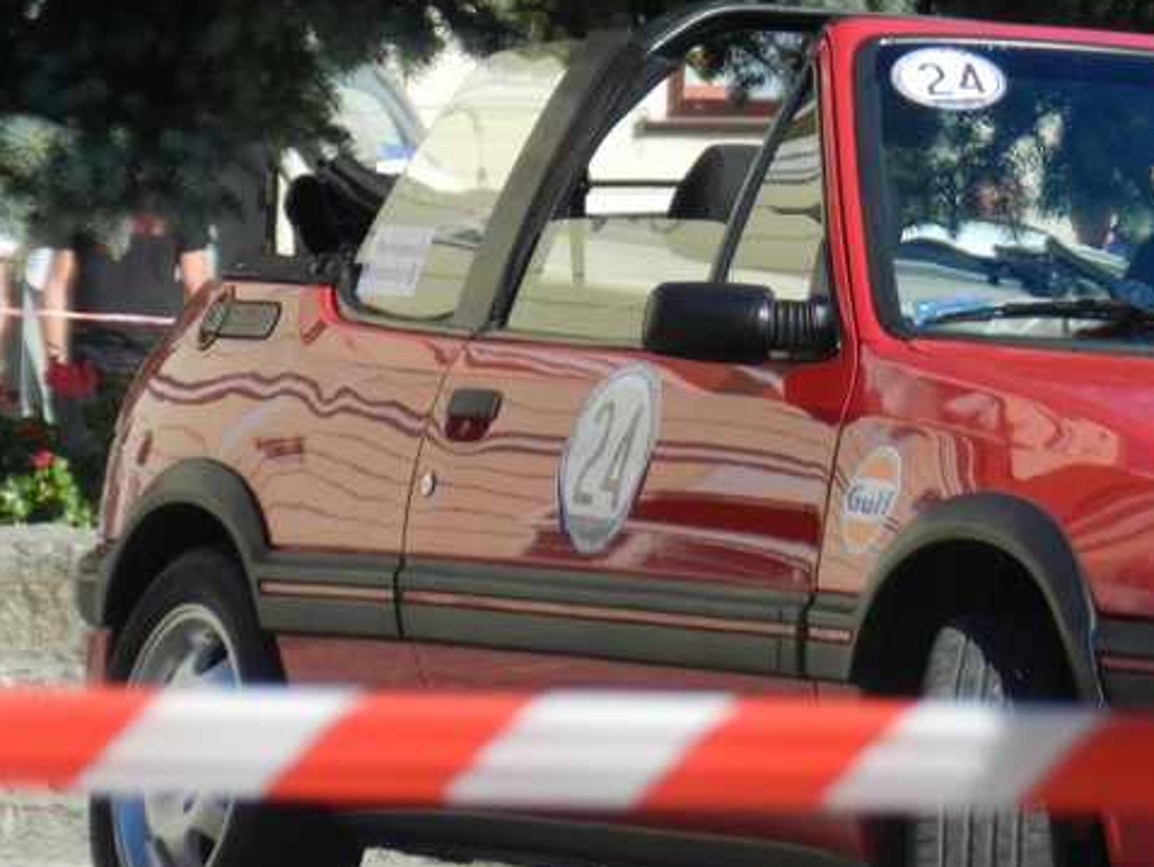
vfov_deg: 2.0
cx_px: 840
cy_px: 350
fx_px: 24282
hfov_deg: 2.7
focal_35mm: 728
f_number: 5.6
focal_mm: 77.3
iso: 160
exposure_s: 1/500
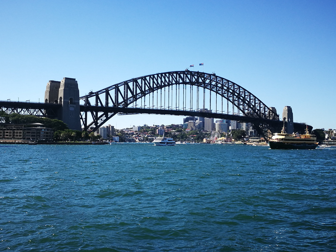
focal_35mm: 41
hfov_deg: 45.8
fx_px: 398
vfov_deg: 35.1
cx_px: 168
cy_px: 120
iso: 50
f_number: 2.2
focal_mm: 4.5
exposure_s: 1/784
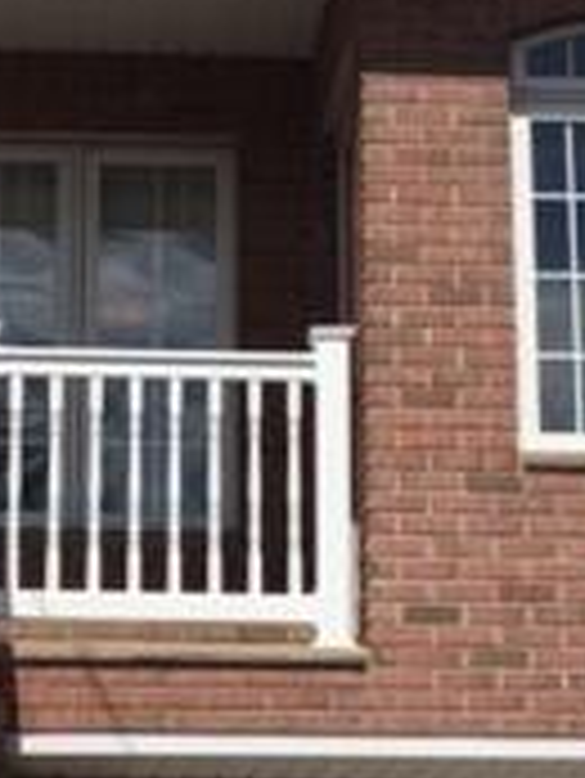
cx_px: 216
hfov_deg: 13.8
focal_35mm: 107
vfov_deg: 18.4
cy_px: 400
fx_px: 2408
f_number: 2.2
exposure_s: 1/6849
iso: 40
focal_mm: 4.15
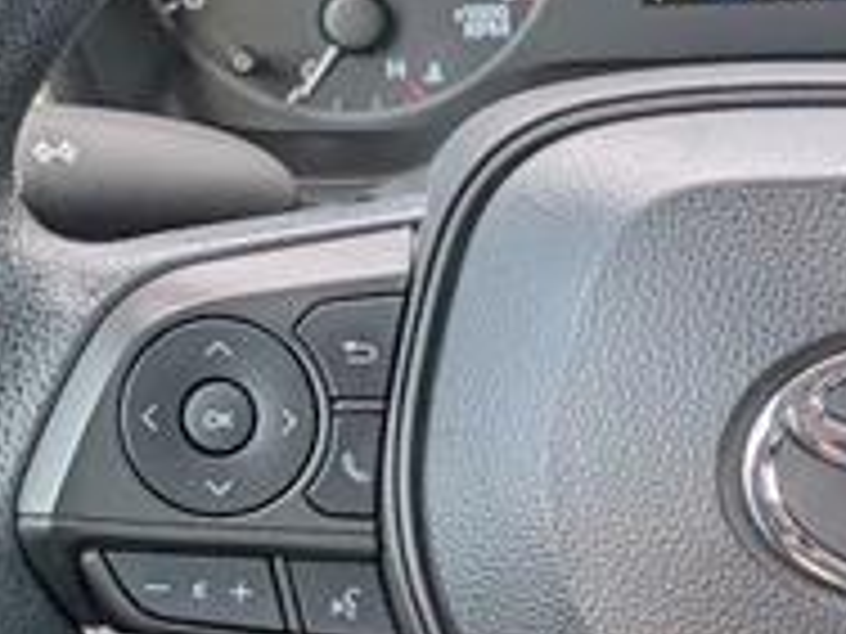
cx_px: 824
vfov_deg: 8.9
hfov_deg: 11.7
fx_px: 4081
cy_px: 477
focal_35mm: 167
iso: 22
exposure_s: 1/111
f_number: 1.68
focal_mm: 6.9
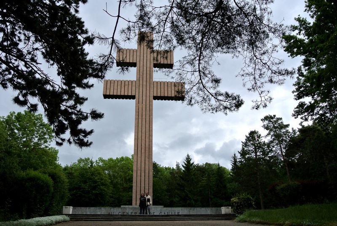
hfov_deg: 63.6
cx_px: 168
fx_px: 272
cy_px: 113
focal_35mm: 29
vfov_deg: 45.1
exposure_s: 1/160
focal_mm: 11
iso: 100
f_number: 3.5
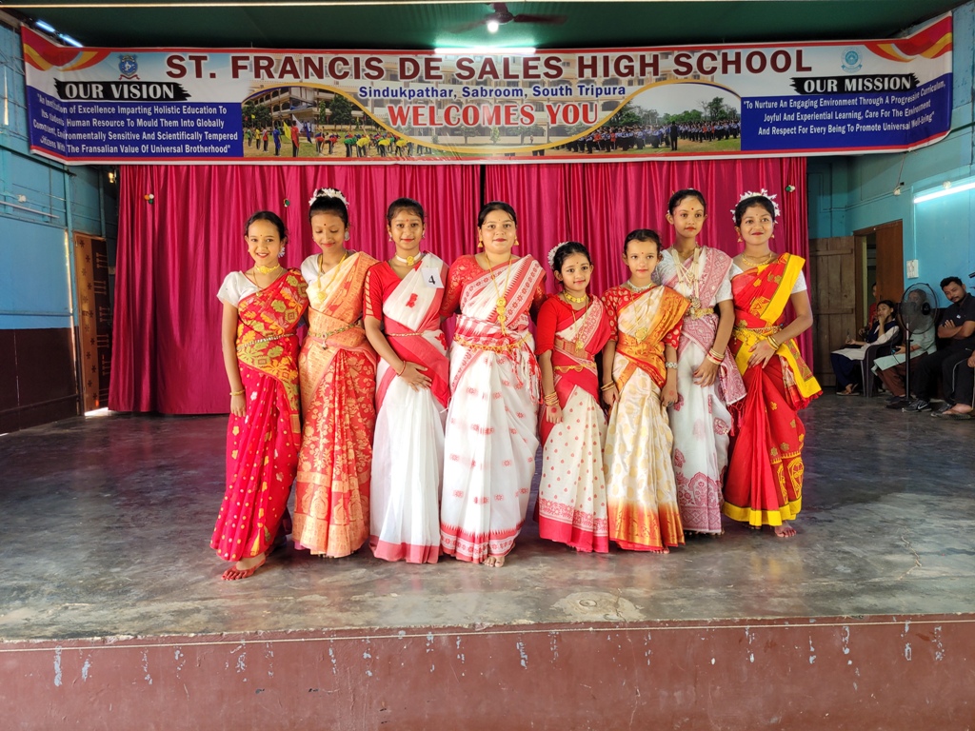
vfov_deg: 53.1
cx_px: 488
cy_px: 366
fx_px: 732
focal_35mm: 26
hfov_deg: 67.3
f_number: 1.8
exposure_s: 1/100
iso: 64
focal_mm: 5.4
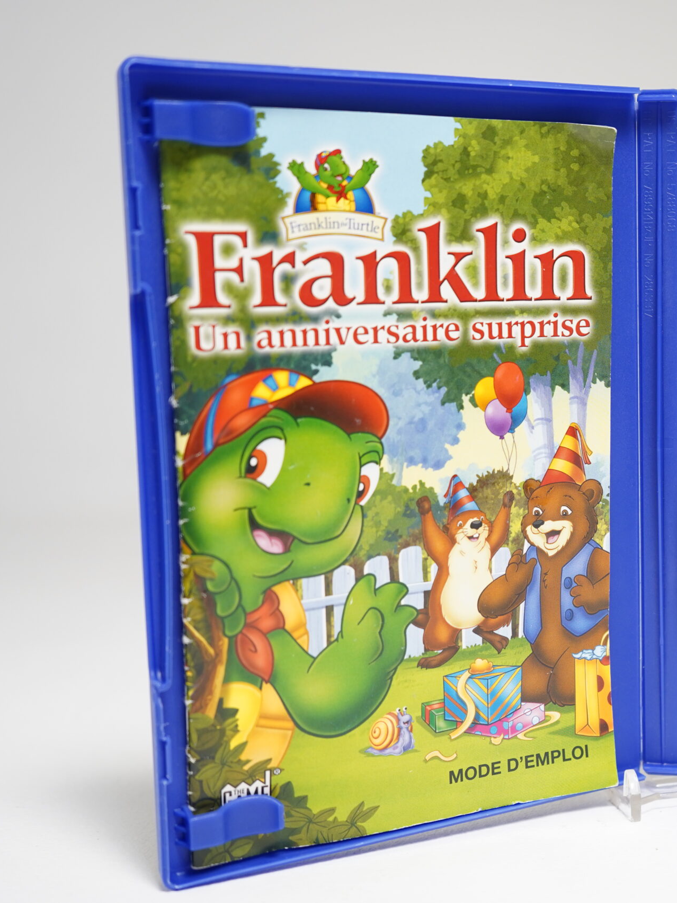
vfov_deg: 36.8
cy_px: 452
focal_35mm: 52
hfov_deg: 26.6
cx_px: 664
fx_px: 1356
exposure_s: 1/25
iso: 640
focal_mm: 36
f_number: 5
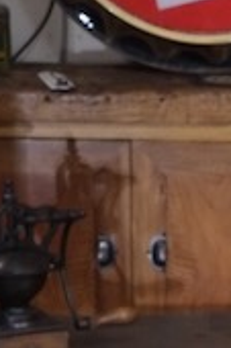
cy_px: 577
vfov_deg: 10.5
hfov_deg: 7.2
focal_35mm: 187
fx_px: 1803
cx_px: 395
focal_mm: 35
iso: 3200
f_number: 4
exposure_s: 1/125
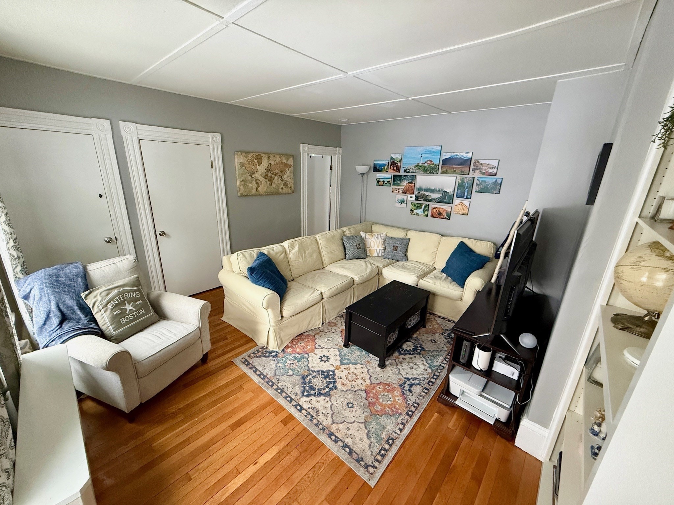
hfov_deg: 102.1
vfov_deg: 85.7
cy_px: 252
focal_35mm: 14
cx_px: 337
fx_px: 273
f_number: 2.2
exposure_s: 1/60
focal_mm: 2.22
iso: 640
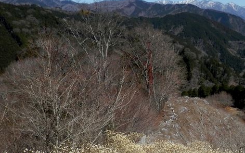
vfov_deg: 28.6
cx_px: 208
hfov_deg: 41.8
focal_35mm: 45
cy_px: 73
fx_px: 300
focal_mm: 4.5
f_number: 8.7
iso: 80
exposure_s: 1/160
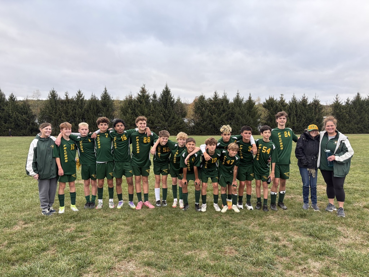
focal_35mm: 26
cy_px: 138
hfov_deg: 67.3
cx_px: 184
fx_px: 277
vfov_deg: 53.1
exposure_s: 1/121
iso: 64
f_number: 1.6
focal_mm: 5.96
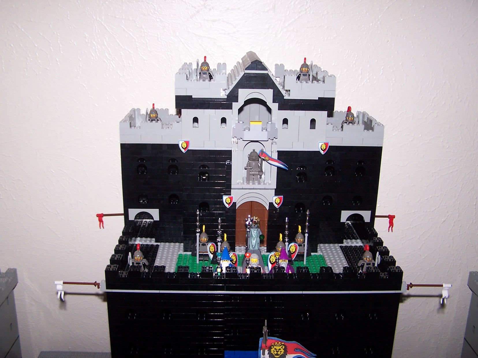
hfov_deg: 49.0
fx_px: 525
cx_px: 239
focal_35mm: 38
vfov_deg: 37.7
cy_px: 179
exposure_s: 1/60
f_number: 2.8
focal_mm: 6.3
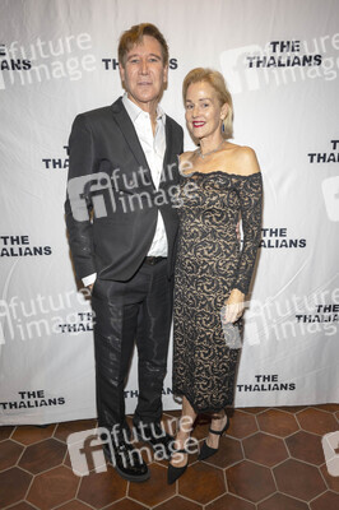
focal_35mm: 24
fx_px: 340
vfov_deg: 73.8
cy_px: 255
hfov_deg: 53.1
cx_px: 170
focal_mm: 24
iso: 800
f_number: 5.6
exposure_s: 1/200
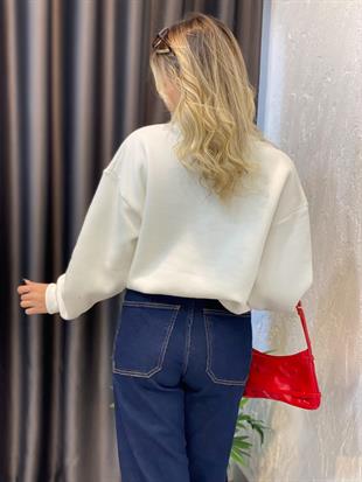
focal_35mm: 52
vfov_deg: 36.8
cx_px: 181
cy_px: 241
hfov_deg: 28.0
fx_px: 725
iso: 125
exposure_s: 1/100
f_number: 2
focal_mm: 6
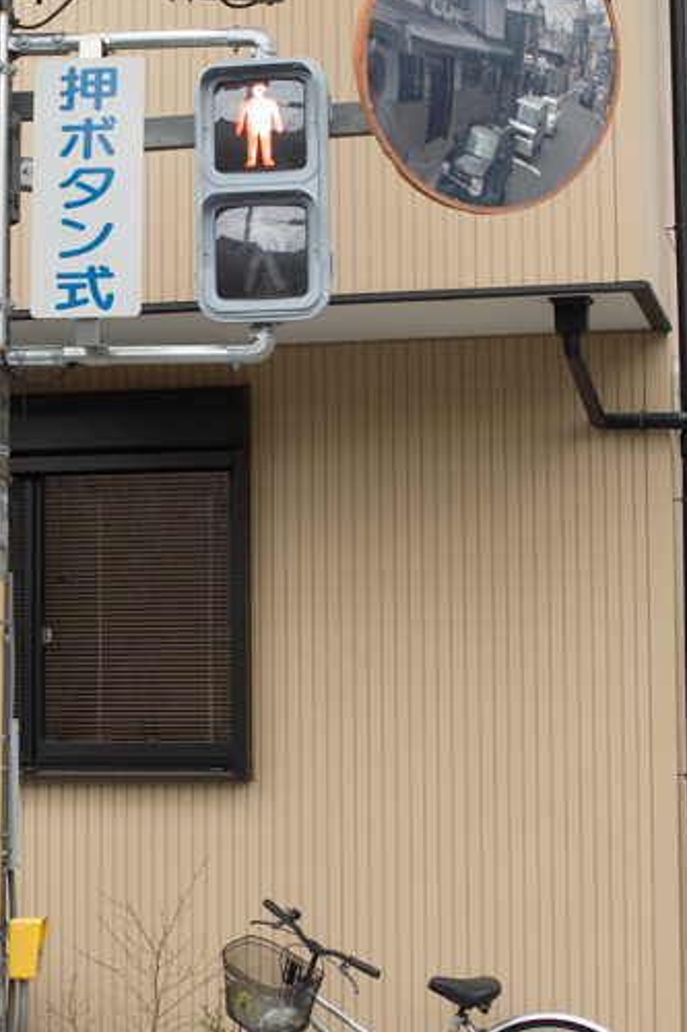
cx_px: 171
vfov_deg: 24.2
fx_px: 2406
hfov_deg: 16.2
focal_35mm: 84
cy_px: 487
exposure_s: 1/800
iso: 100
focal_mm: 24.2
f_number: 2.8
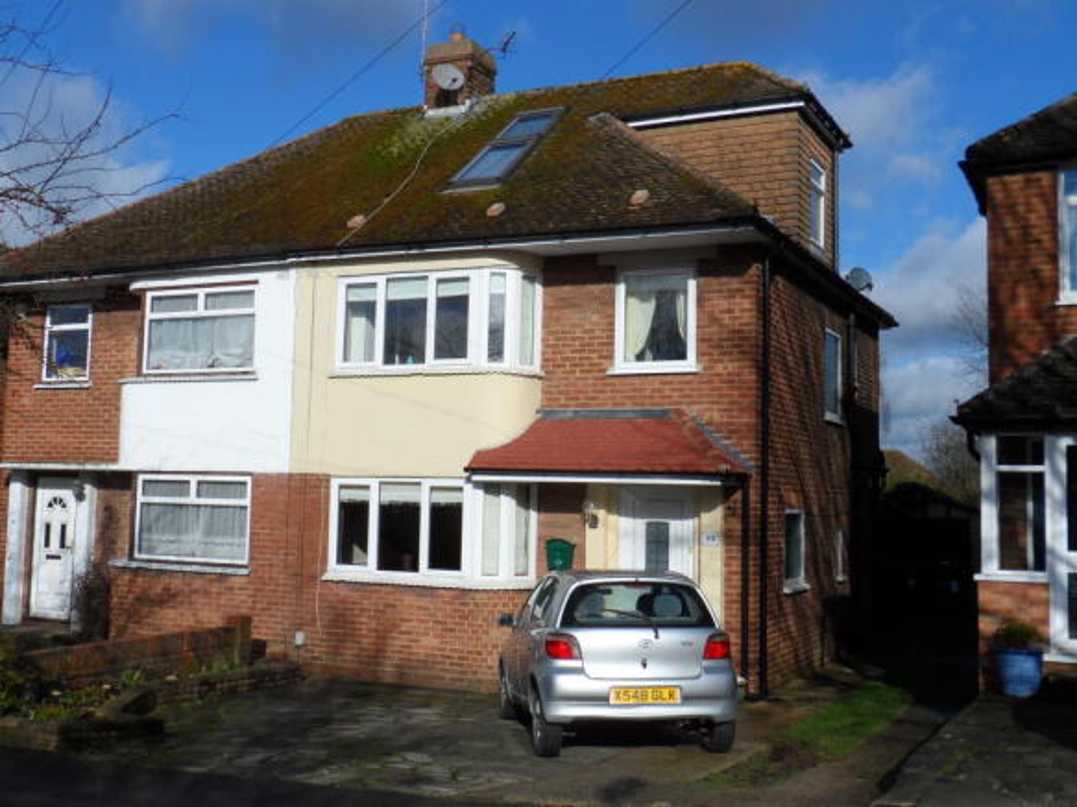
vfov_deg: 35.1
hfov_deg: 45.8
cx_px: 538
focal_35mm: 41
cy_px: 404
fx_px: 1275
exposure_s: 1/750
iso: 80
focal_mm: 6.8
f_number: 5.2
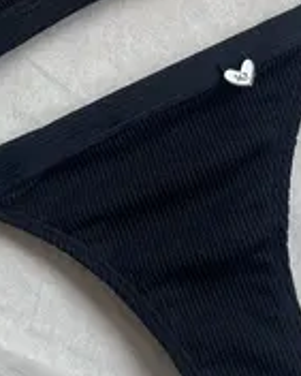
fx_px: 857
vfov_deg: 23.0
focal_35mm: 77
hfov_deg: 19.9
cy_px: -54
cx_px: 117
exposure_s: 1/315
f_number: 1.6
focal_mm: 5.1
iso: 50
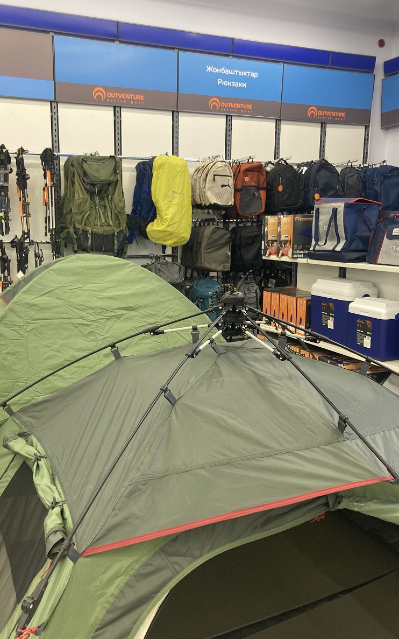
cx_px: 159
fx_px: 522
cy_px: 317
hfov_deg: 41.6
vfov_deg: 62.9
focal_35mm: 30
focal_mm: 3.99
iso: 50
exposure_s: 1/50
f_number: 1.8
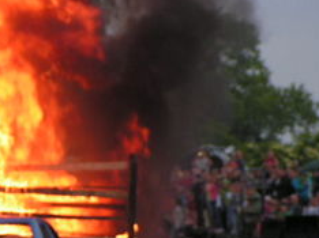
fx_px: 2559
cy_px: 251
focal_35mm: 278
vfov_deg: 5.3
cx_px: 20
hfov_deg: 7.1
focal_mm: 21.8
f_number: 3.4
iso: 64
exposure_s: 1/125
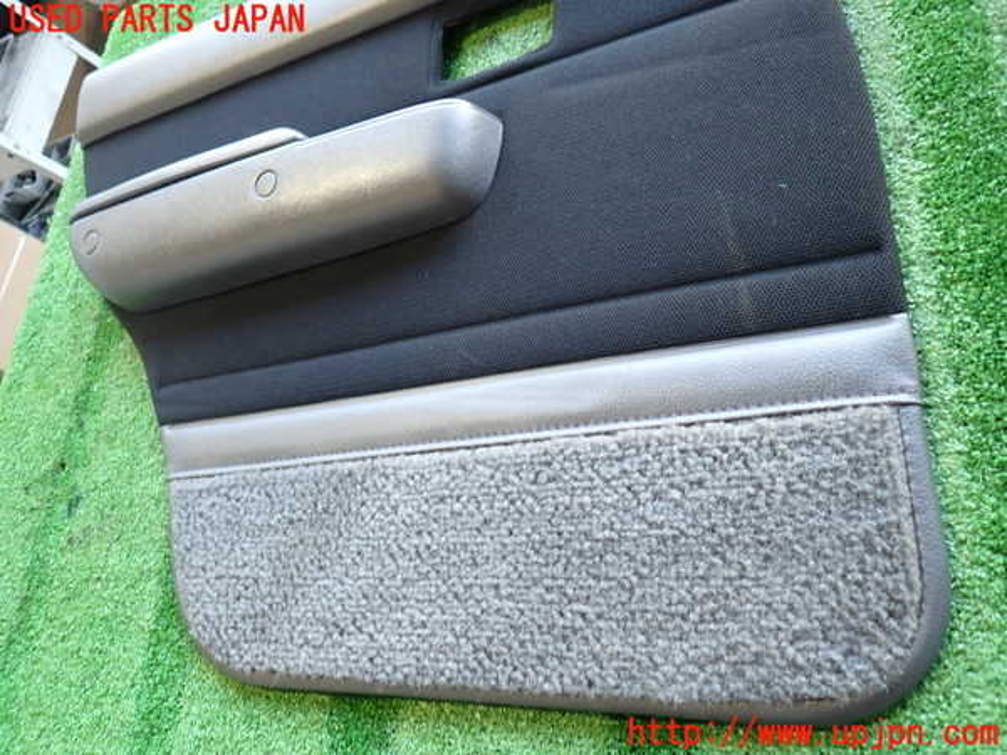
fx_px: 727
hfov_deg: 69.4
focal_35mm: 25
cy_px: 378
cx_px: 504
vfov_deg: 54.9
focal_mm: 4.5
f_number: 2
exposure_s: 1/30
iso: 200
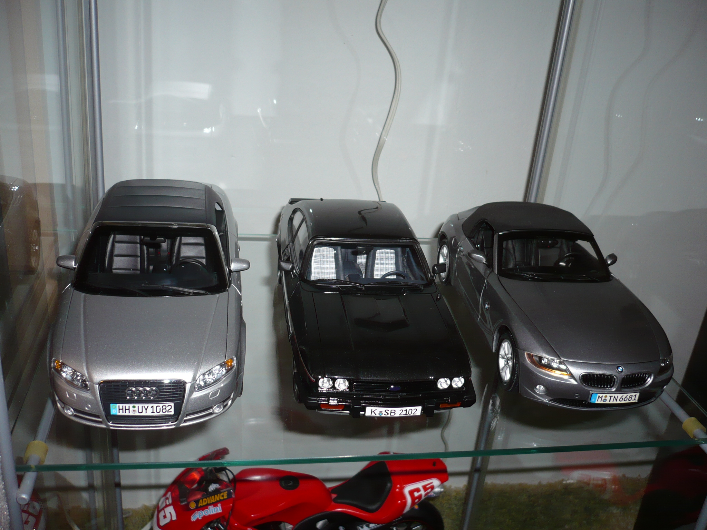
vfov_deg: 40.7
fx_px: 715
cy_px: 265
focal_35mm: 35
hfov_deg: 52.6
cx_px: 354
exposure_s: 1/30
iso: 100
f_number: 2.8
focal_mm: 5.8
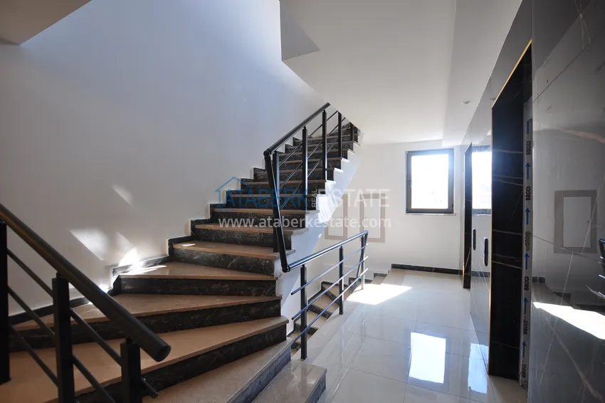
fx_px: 277
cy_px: 202
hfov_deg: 95.0
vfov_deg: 72.0
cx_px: 302
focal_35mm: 16
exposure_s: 1/80
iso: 200
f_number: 4
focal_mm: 11
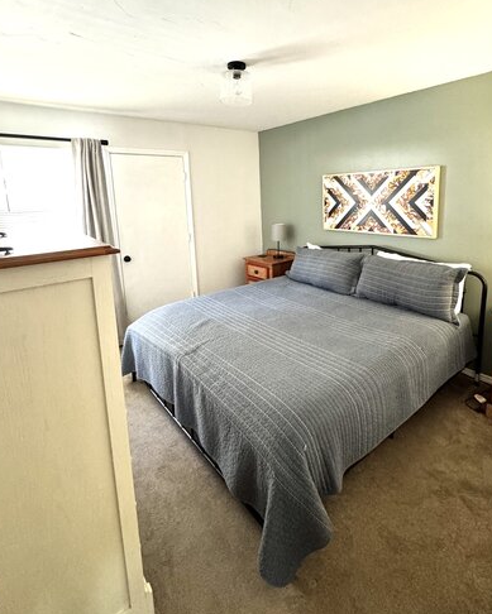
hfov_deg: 73.7
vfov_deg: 85.3
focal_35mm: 18
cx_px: 266
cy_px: 245
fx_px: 328
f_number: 2.2
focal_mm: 2.22
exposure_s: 1/60
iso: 800
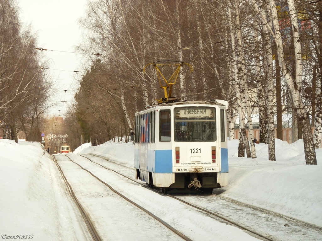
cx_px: 161
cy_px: 120
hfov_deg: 10.9
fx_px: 1693
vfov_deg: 8.2
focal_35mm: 182
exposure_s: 1/500
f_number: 4.5
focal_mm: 29.9
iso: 100
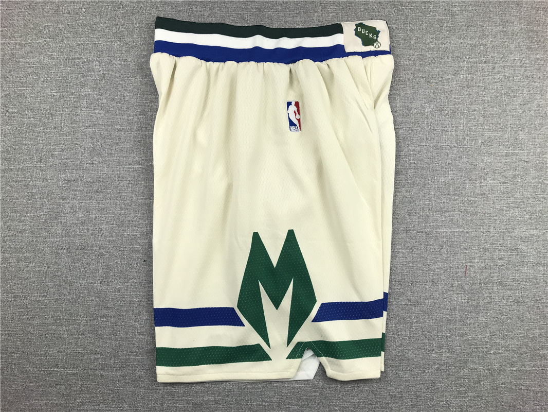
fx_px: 443
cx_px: 274
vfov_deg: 49.8
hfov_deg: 63.4
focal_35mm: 28
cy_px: 206
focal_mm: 3.99
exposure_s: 1/100
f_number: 1.8
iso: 25
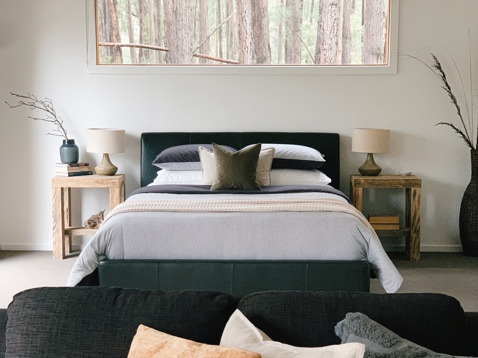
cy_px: 179
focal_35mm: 52
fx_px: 718
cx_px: 239
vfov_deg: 28.0
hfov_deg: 36.8
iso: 400
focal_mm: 6
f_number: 2.4
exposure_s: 1/60
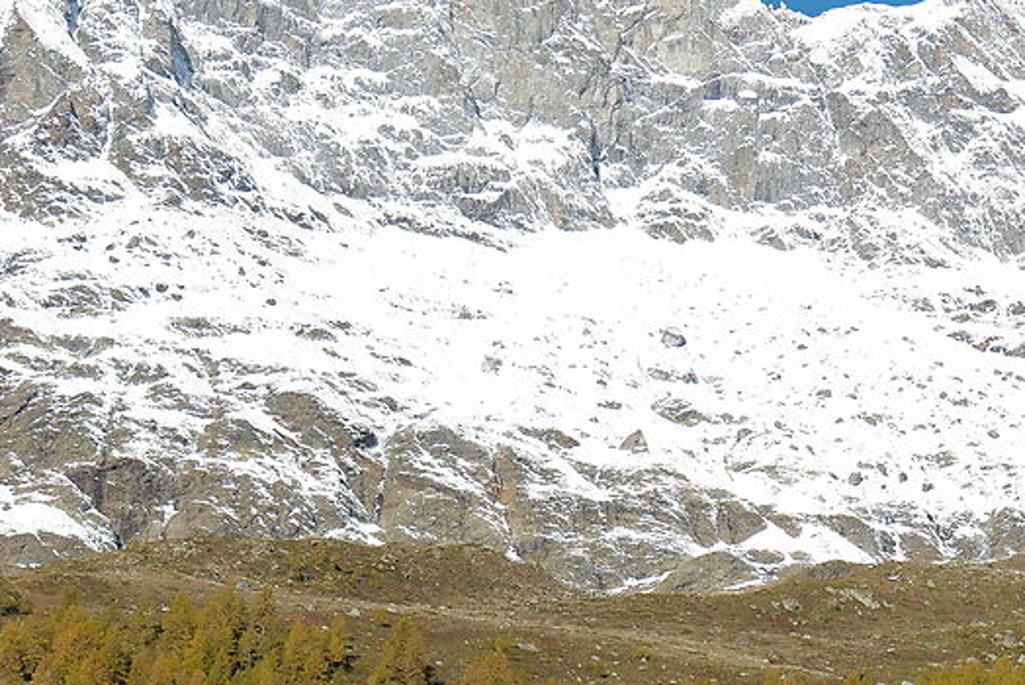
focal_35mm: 110
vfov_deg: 12.1
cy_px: 918
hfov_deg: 17.8
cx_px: 1203
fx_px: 3134
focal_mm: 24
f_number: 3.5
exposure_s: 1/1000
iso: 100
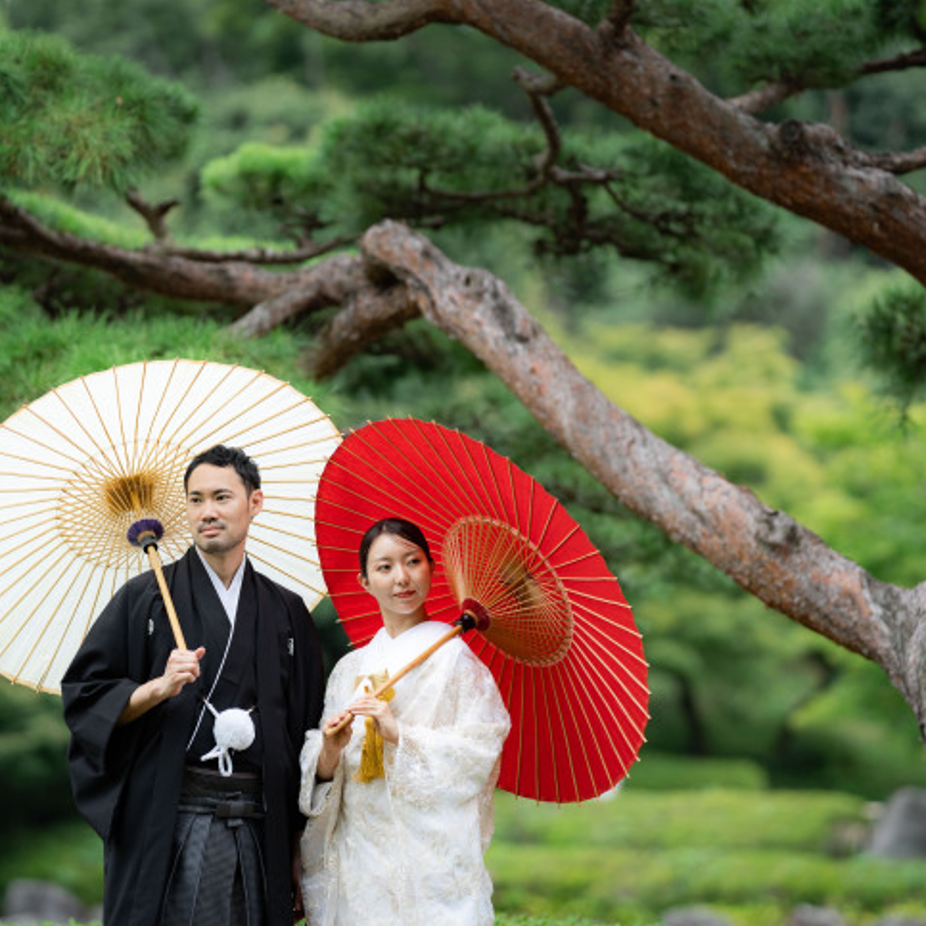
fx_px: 5750
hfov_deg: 9.2
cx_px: 510
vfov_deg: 9.2
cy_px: 446
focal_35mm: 190
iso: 200
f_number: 2
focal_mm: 135
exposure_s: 1/1600
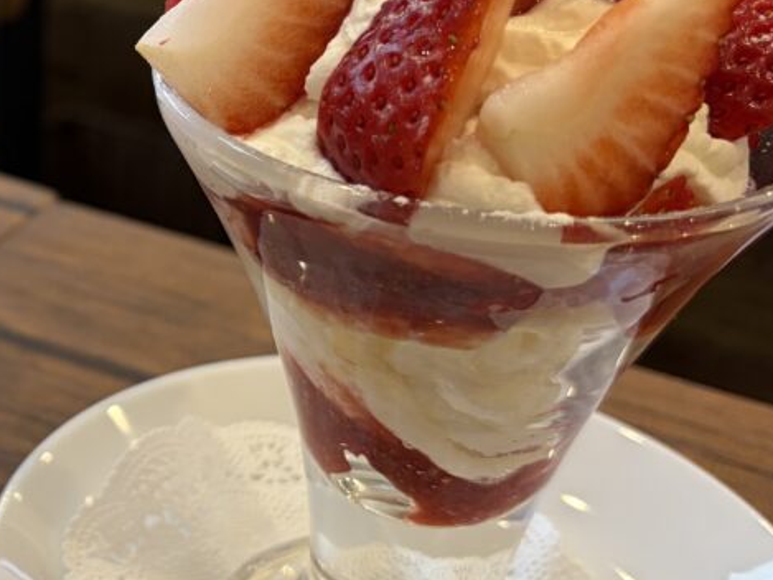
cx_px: -46
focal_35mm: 71
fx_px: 1586
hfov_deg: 25.7
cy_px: 201
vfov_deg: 20.7
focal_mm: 5.96
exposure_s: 1/100
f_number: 1.6
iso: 100
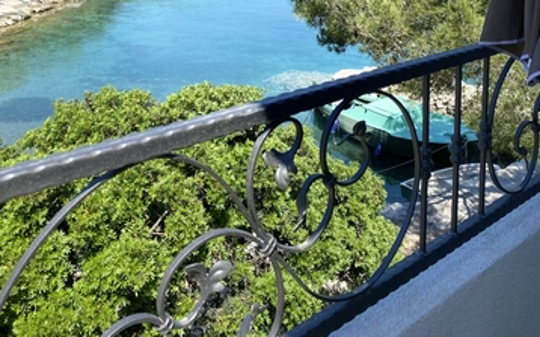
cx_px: 270
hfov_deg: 52.8
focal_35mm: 37
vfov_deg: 31.1
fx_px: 544
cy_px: -21
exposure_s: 1/1025
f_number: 1.8
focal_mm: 4.25
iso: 32
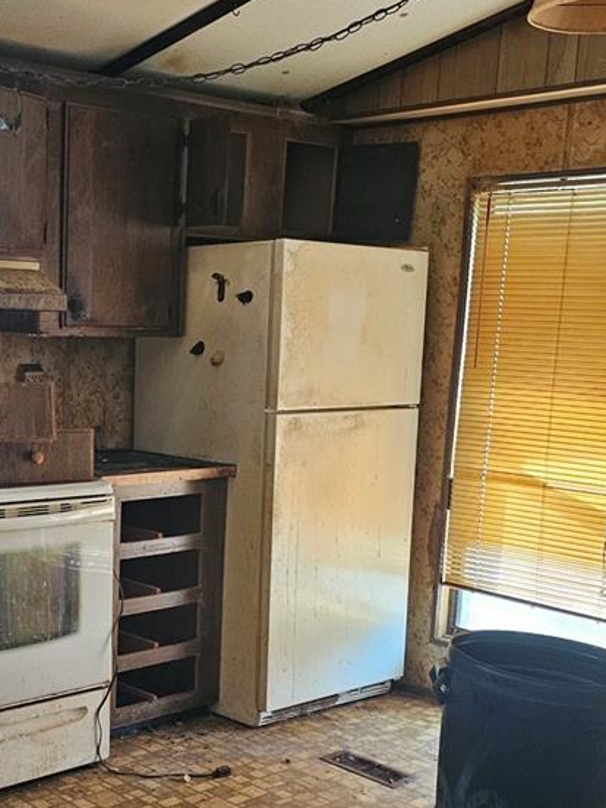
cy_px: 553
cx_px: 149
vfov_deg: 37.7
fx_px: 1167
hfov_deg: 28.7
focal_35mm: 50
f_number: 1.7
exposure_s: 1/120
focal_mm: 6.3
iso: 800
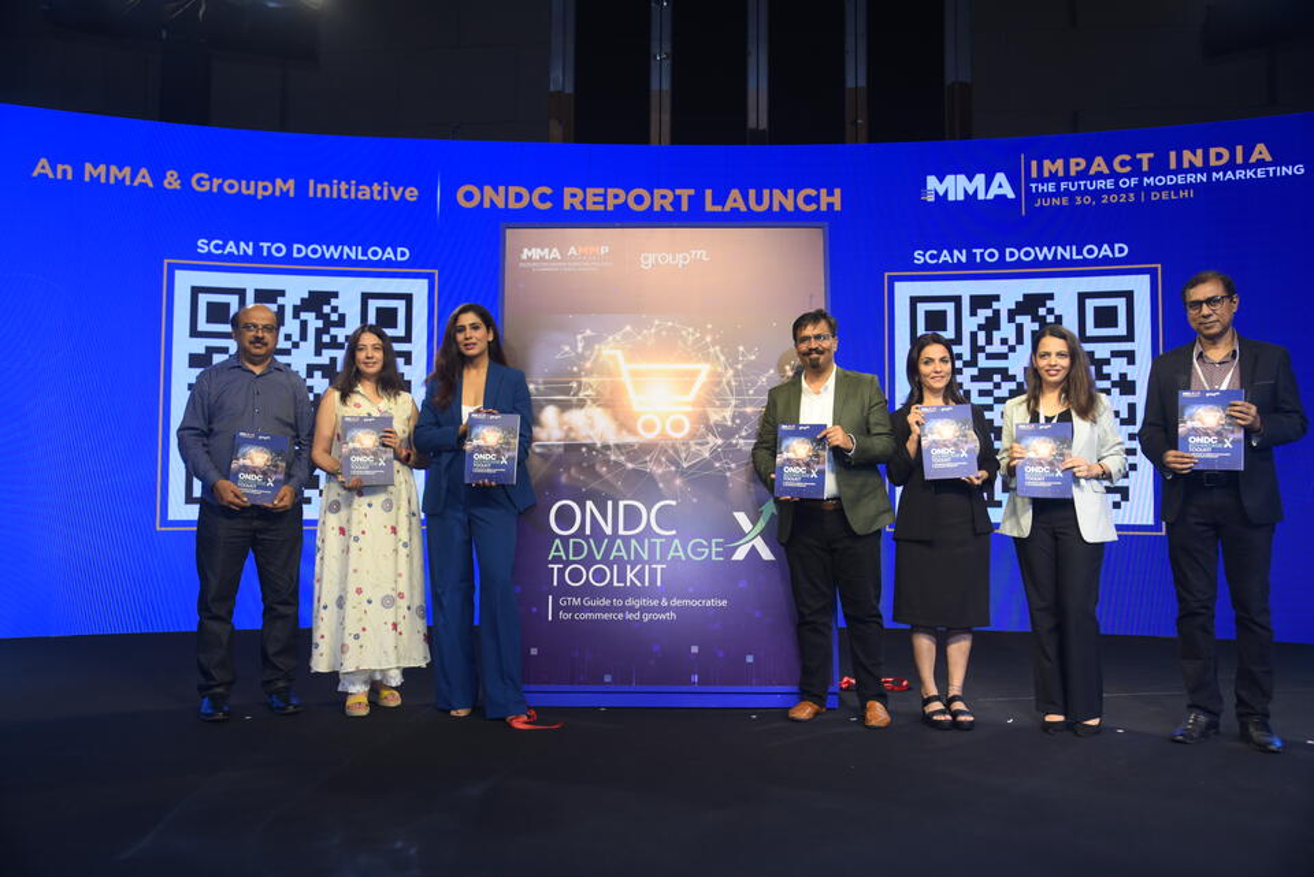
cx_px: 657
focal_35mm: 24
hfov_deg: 73.7
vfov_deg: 53.2
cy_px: 438
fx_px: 876
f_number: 5
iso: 640
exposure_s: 1/160
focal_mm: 24
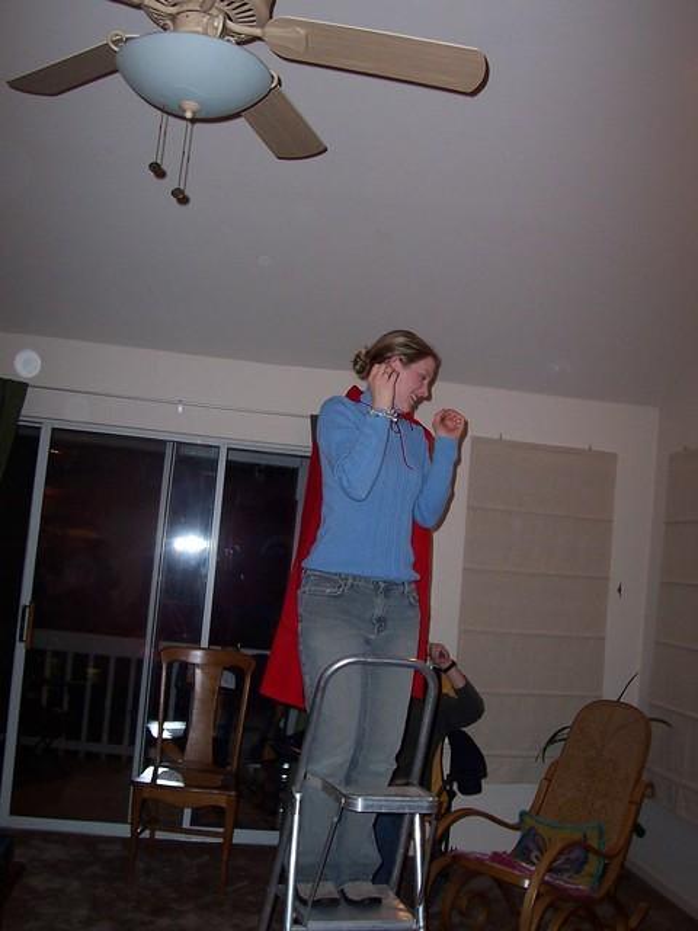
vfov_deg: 50.1
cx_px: 349
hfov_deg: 38.7
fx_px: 995
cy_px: 466
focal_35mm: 37
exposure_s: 1/60
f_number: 2.8
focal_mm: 5.6
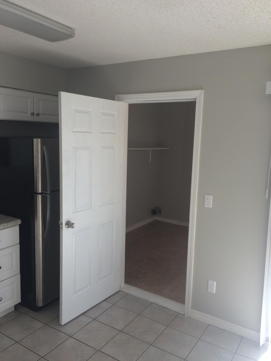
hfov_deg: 48.2
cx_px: 136
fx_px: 303
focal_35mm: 29
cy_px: 180
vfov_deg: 61.7
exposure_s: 1/120
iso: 40
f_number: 2.2
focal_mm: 4.15
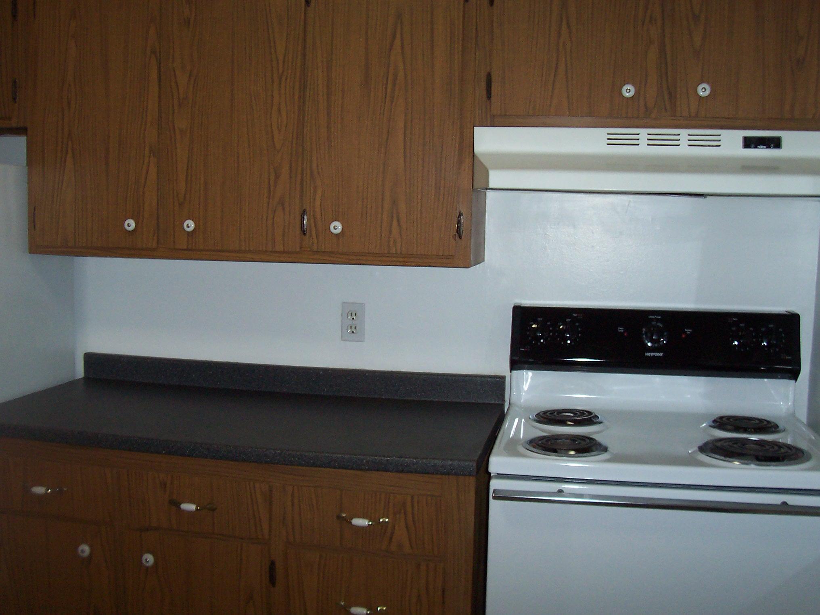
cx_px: 410
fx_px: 876
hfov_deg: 50.1
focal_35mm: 37
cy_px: 308
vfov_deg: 38.7
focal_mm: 5.6
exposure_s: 1/60
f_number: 2.8
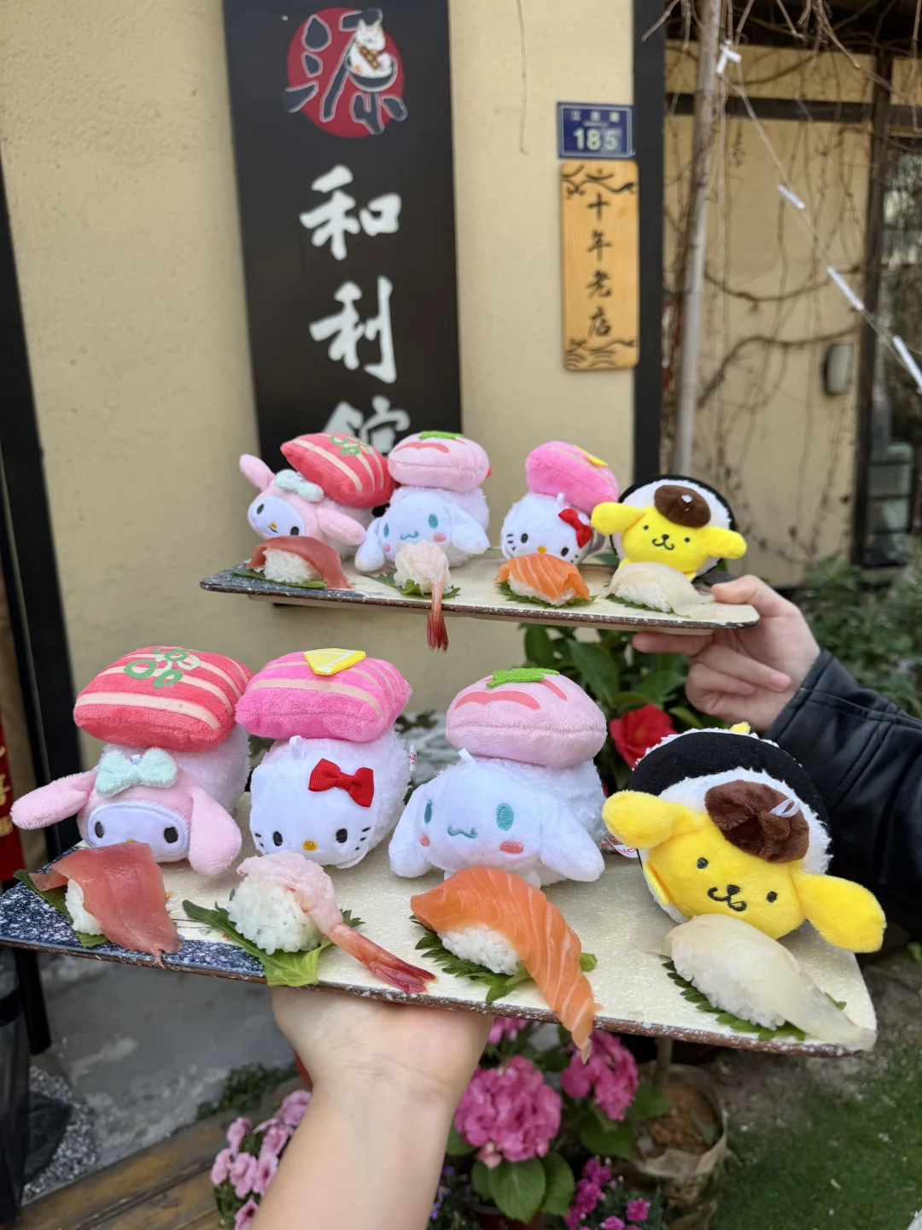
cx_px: 461
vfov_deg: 71.6
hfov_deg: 56.8
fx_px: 852
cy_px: 615
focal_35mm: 24
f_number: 1.78
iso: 80
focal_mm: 6.76
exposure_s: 1/2110
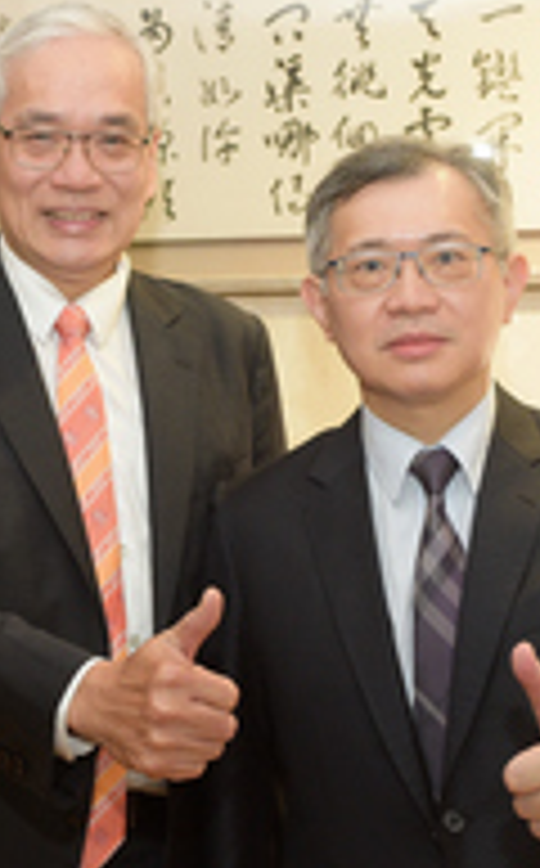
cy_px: 425
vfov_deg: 28.6
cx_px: 176
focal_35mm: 72
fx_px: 1702
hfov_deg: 18.0
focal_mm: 34
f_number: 5.6
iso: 2000
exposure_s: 1/60
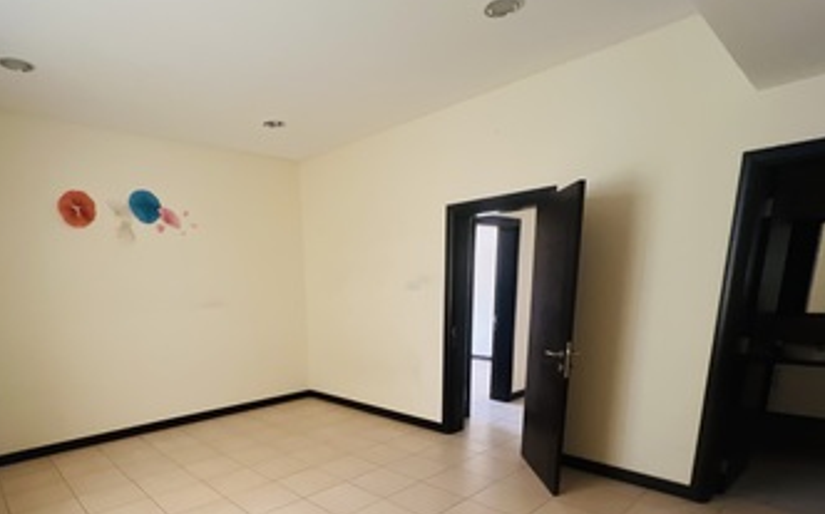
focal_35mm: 19
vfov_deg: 58.7
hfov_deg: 87.2
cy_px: 389
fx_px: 427
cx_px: 339
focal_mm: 1.57
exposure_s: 1/24
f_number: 1.8
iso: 250
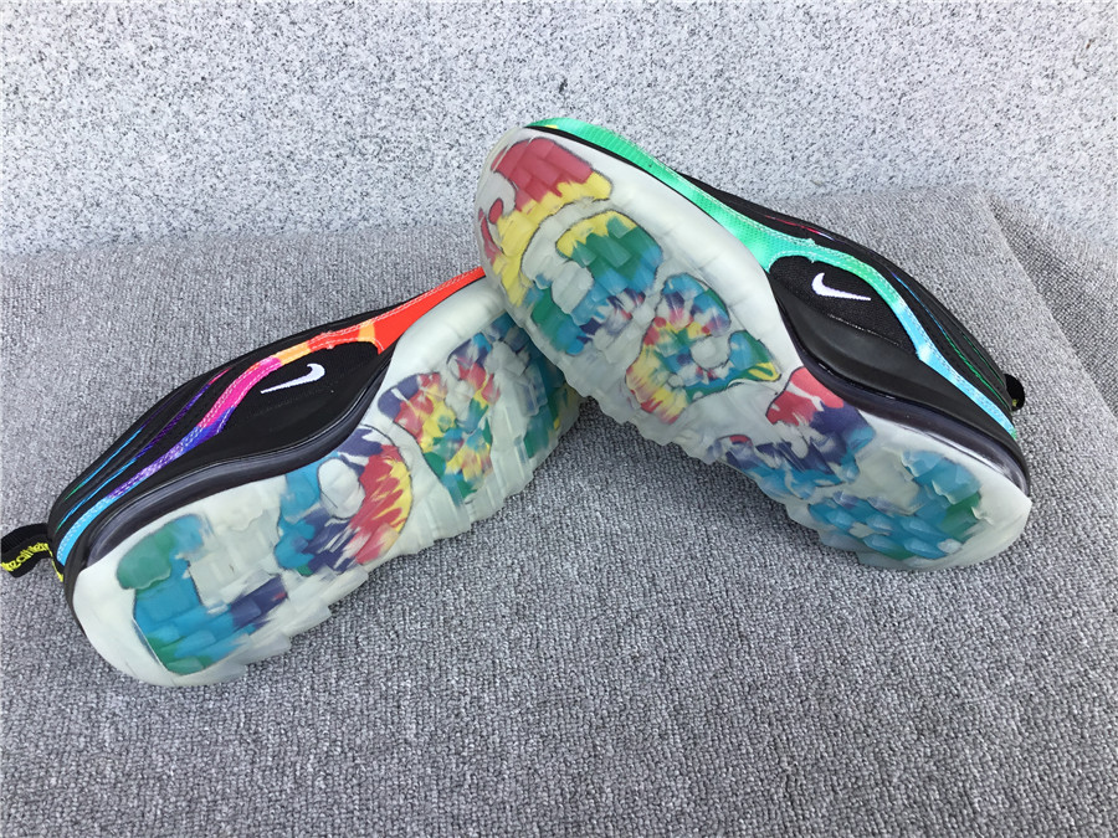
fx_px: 1001
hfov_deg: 58.4
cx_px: 559
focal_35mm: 31
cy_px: 419
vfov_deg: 45.4
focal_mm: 3.3
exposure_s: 1/433
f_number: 2.4
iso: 25
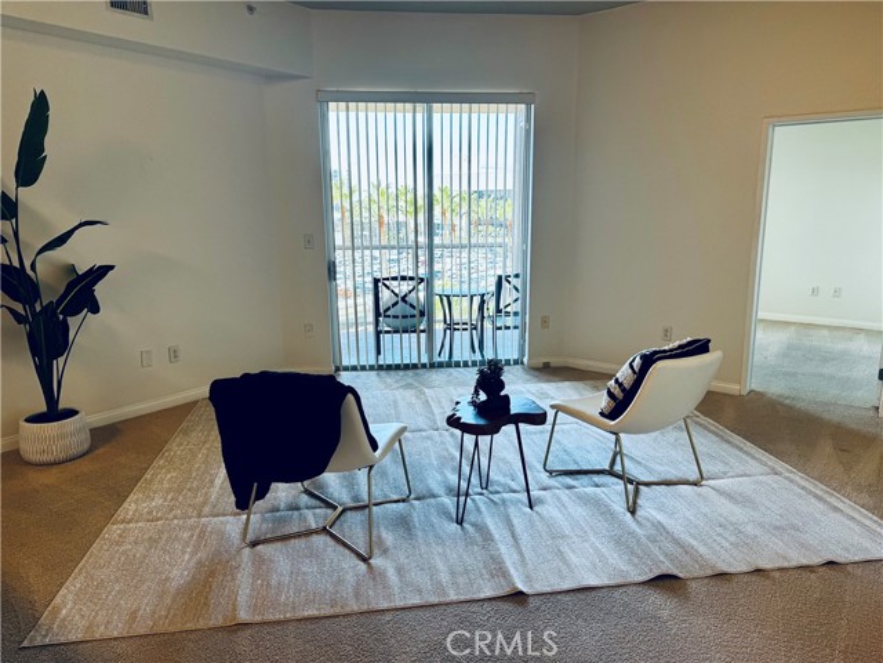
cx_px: 442
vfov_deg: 56.8
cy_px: 332
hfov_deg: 71.6
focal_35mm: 24
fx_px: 612
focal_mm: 6.76
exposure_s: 1/134
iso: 100
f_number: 1.78
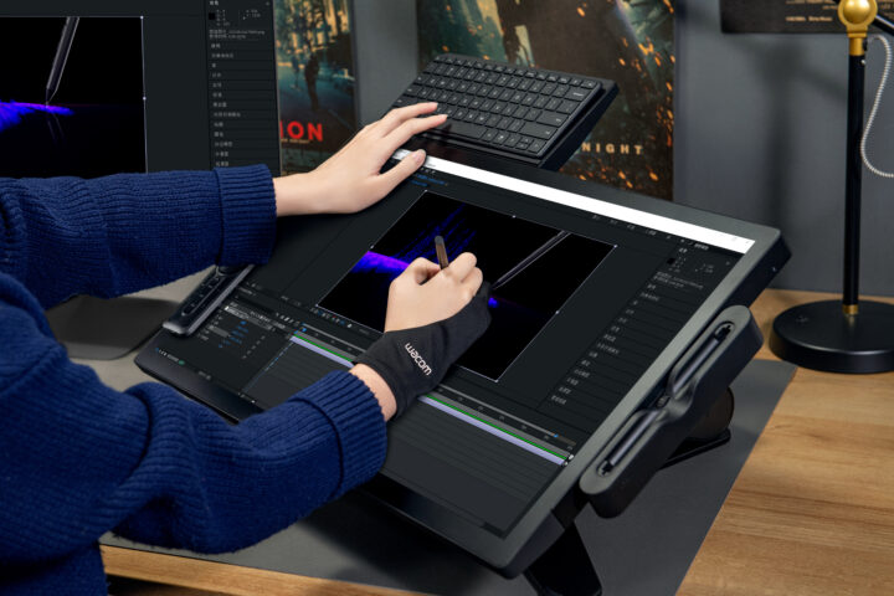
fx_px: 1540
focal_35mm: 62
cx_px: 447
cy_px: 298
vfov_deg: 21.9
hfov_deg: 32.4
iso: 250
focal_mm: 62
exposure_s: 1/125
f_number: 6.3
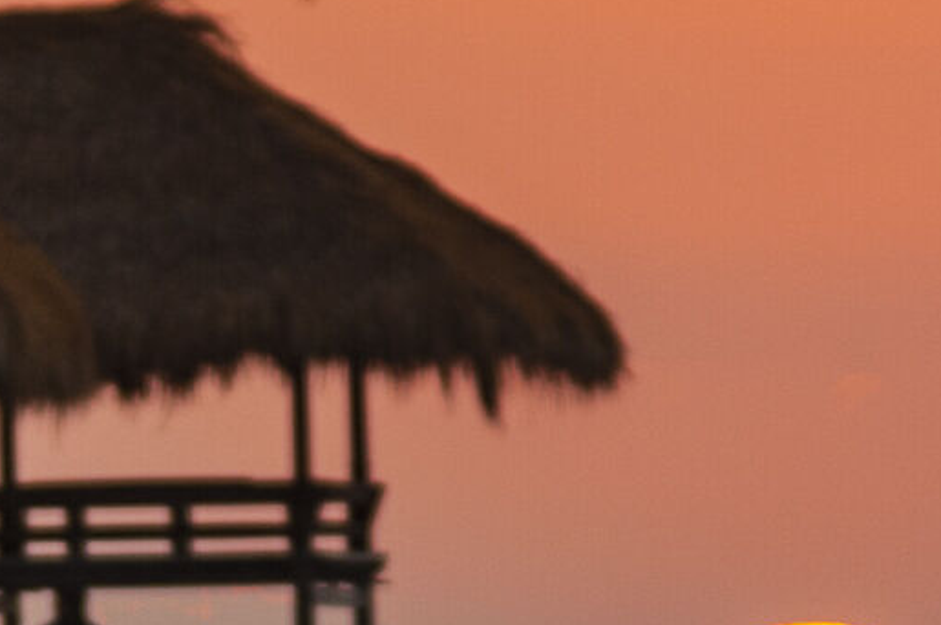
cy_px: 1037
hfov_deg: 1.2
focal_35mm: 1772
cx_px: -216
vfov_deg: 0.8
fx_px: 46259
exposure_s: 1/125
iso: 200
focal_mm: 380
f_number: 5.6
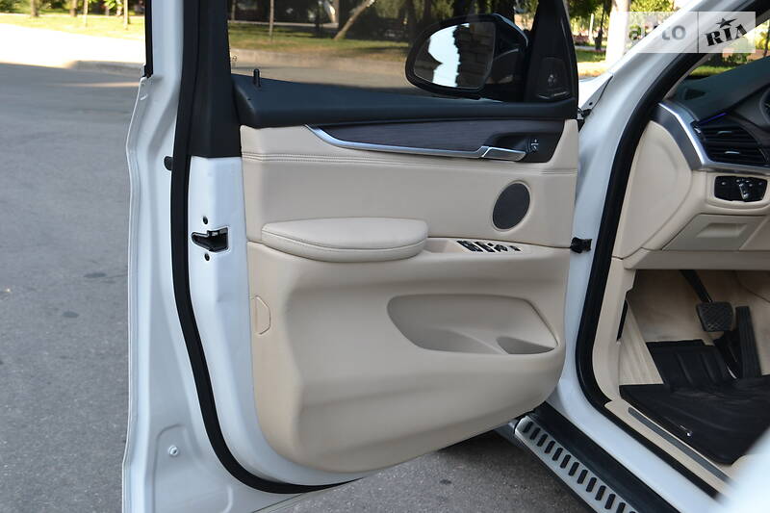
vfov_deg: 34.2
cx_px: 385
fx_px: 834
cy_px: 256
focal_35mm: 39
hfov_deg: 49.6
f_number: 5.6
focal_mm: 26
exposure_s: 1/125
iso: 250
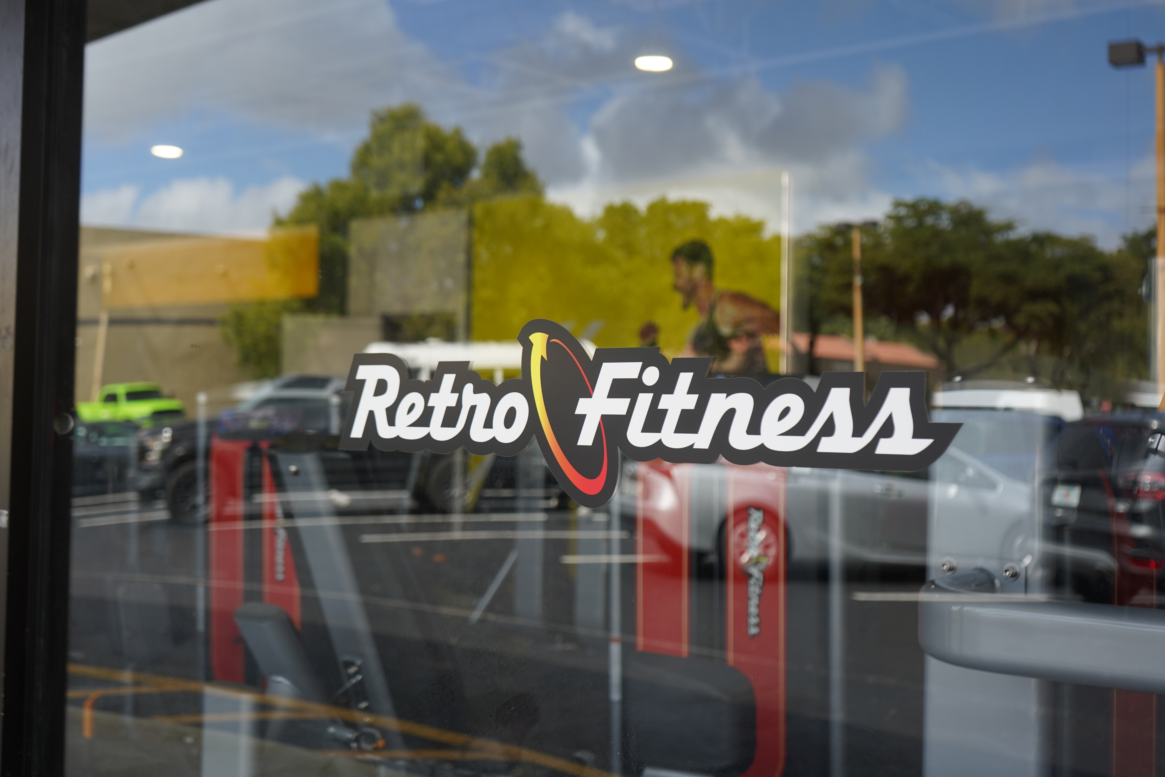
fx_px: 1456
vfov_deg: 29.9
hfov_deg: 43.6
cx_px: 582
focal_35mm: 45
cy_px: 388
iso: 100
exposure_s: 1/160
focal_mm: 45
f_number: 4.5
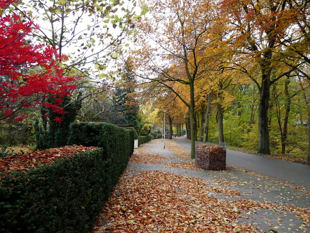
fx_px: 260
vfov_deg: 48.2
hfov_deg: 61.7
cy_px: 116
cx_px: 155
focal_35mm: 29
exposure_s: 1/40
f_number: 2.8
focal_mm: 4.8
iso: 100
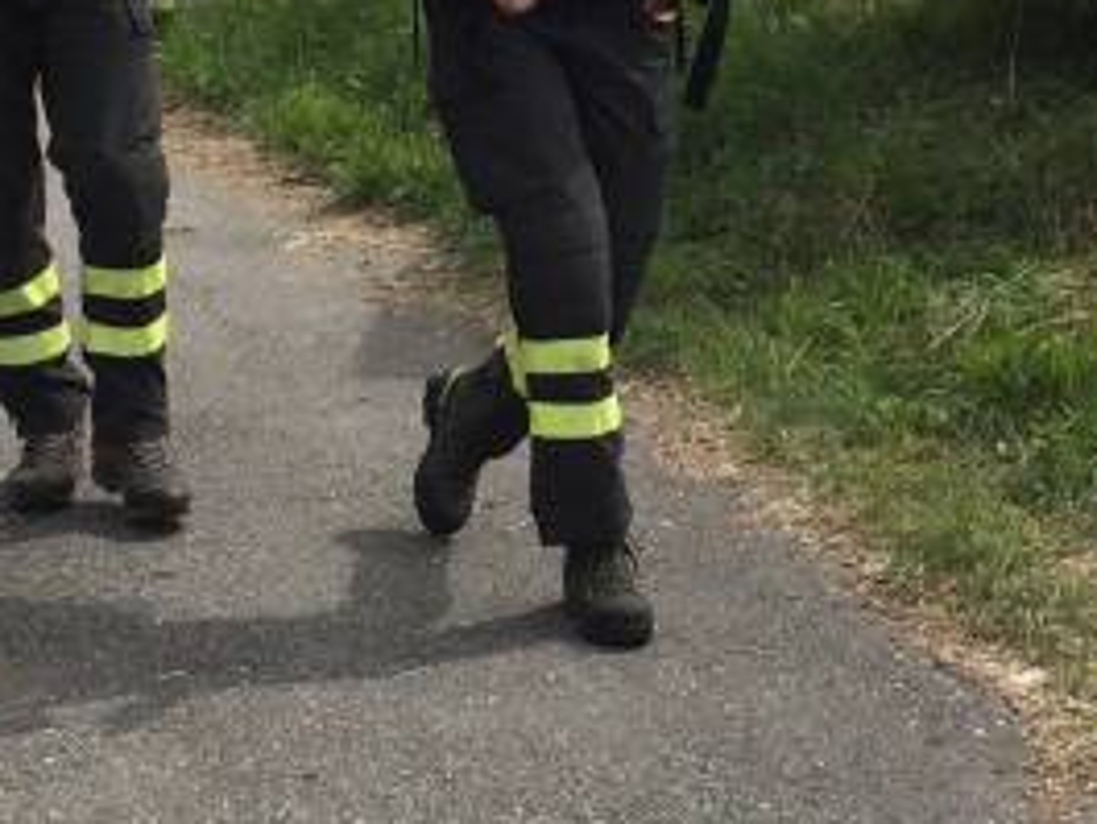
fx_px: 3551
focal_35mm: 112
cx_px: 890
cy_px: -66
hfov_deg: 17.4
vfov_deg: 13.0
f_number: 2.2
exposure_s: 1/2825
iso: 32
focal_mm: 4.15
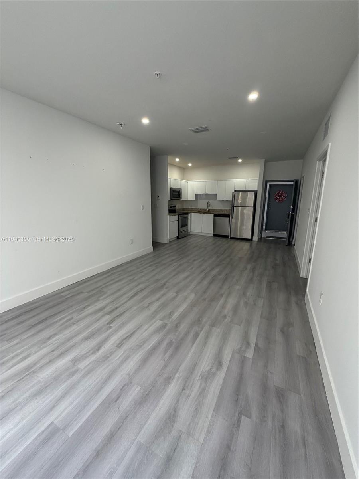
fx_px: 194
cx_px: 180
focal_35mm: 14
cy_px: 240
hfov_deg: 85.7
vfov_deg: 102.1
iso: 200
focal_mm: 2.22
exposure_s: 1/121
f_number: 2.2
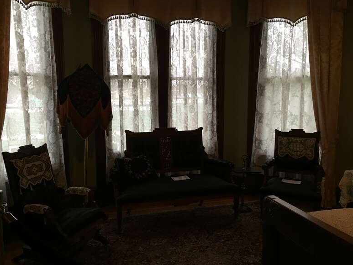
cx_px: 171
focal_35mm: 30
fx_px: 306
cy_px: 132
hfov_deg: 59.9
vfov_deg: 46.8
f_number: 2.2
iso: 80
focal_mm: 4.15
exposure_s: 1/30
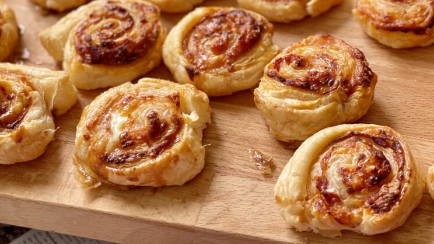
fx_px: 897
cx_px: 219
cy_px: -25
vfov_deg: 15.1
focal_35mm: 78
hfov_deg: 27.2
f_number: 2
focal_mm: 6
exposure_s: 1/122
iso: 50
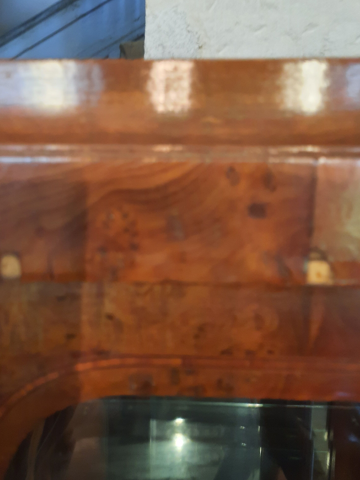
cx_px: 165
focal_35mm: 32
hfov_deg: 44.1
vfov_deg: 56.6
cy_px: 209
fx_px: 444
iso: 400
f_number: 2
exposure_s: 1/25
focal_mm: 4.6
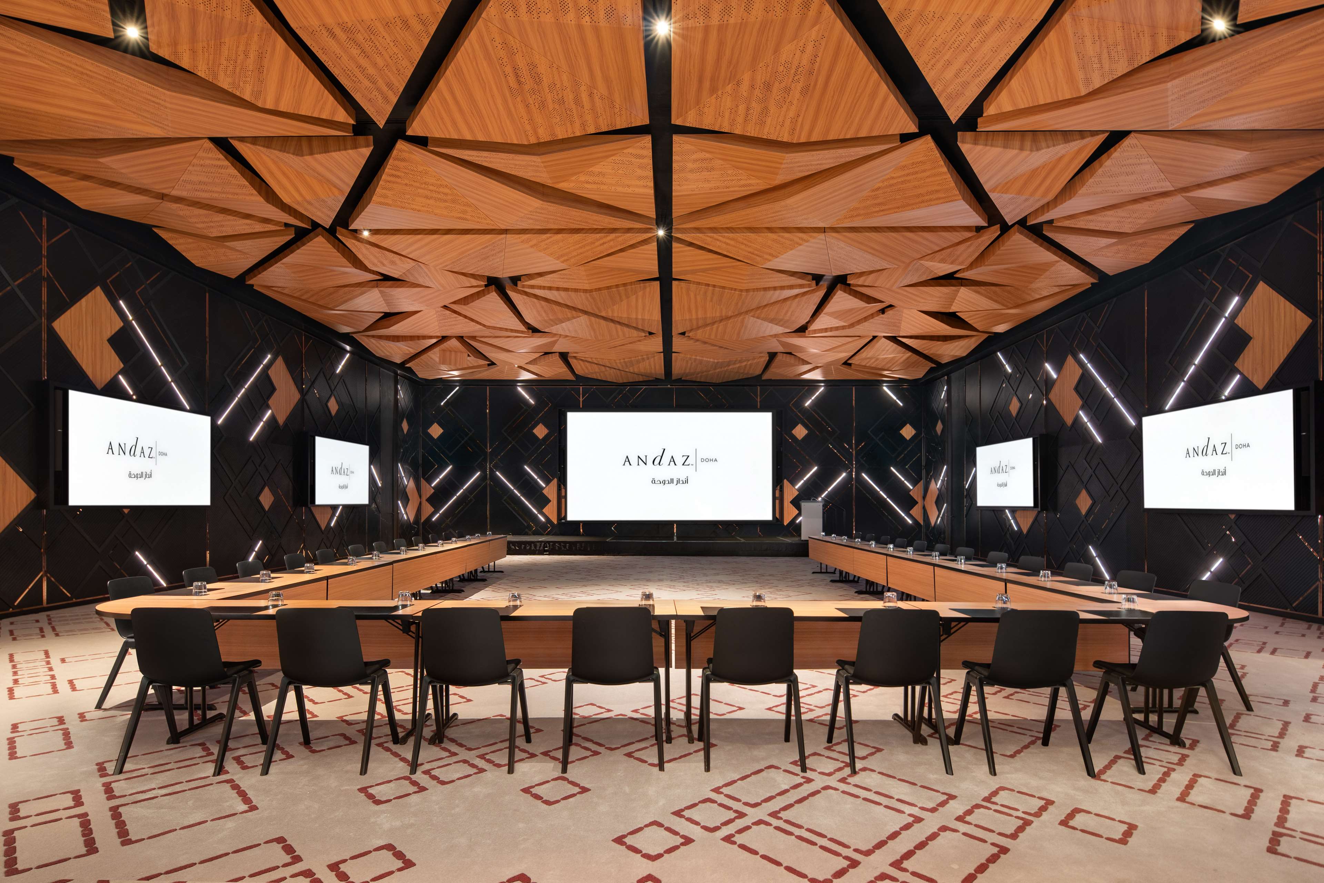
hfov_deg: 93.3
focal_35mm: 17
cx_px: 662
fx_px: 625
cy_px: 442
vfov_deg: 70.4
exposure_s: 6
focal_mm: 17
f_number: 8
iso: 200
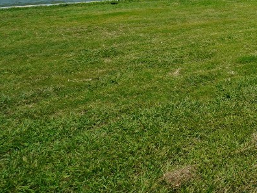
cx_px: 368
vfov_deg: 28.5
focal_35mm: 42
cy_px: -55
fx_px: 312
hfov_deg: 30.1
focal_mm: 10
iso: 100
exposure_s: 1/200
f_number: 9.5
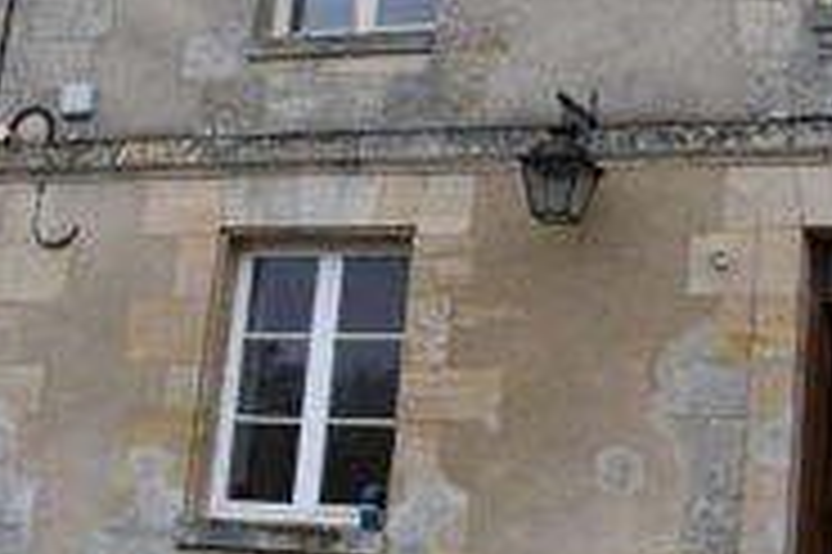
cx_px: 675
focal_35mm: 78
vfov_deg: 17.5
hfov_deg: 25.5
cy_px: 243
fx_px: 1801
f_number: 5.6
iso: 360
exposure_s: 1/250
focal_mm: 20
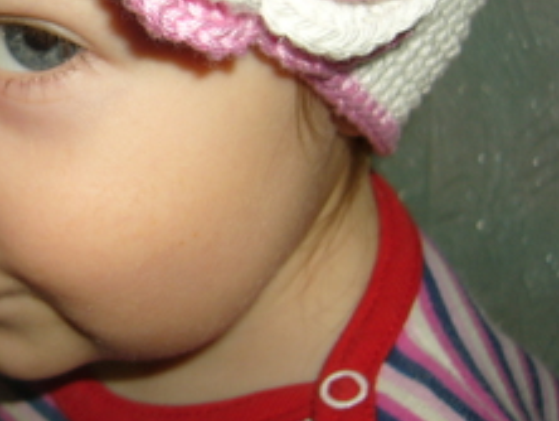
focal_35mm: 71
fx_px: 1148
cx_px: 43
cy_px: 91
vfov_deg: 20.5
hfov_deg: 26.4
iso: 80
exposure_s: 1/60
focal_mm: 5.8
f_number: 2.8
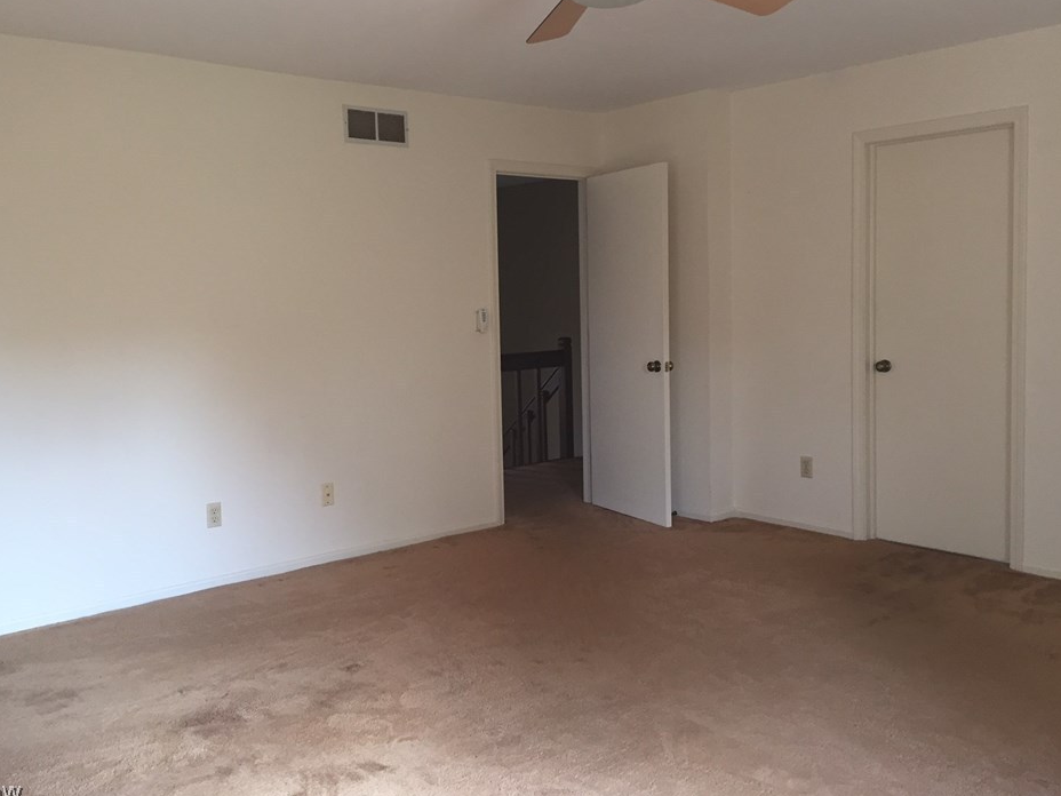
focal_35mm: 32
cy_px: 371
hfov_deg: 56.7
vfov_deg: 44.1
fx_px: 981
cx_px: 488
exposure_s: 1/30
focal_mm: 4.15
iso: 80
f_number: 2.2
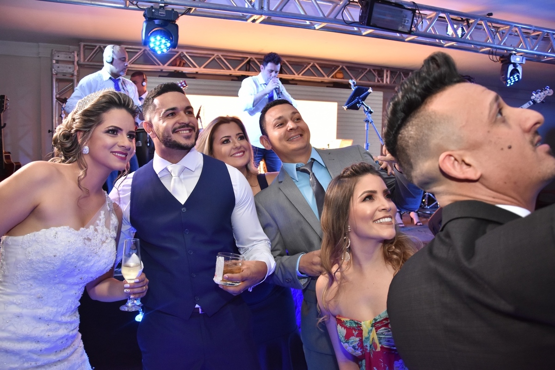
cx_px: 278
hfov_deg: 67.4
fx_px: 416
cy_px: 185
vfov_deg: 47.9
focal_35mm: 27
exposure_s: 1/80
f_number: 4
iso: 1600
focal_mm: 18
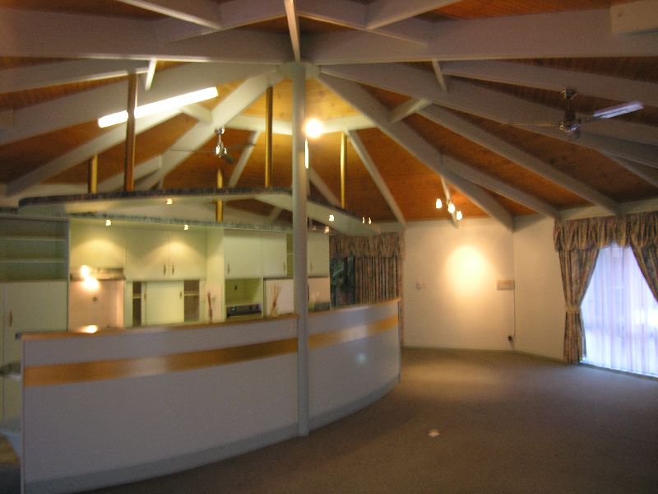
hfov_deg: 71.6
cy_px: 247
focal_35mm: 24
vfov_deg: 56.8
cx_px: 329
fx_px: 456
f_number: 2.6
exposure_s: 1/4.1
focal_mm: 6.1
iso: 79
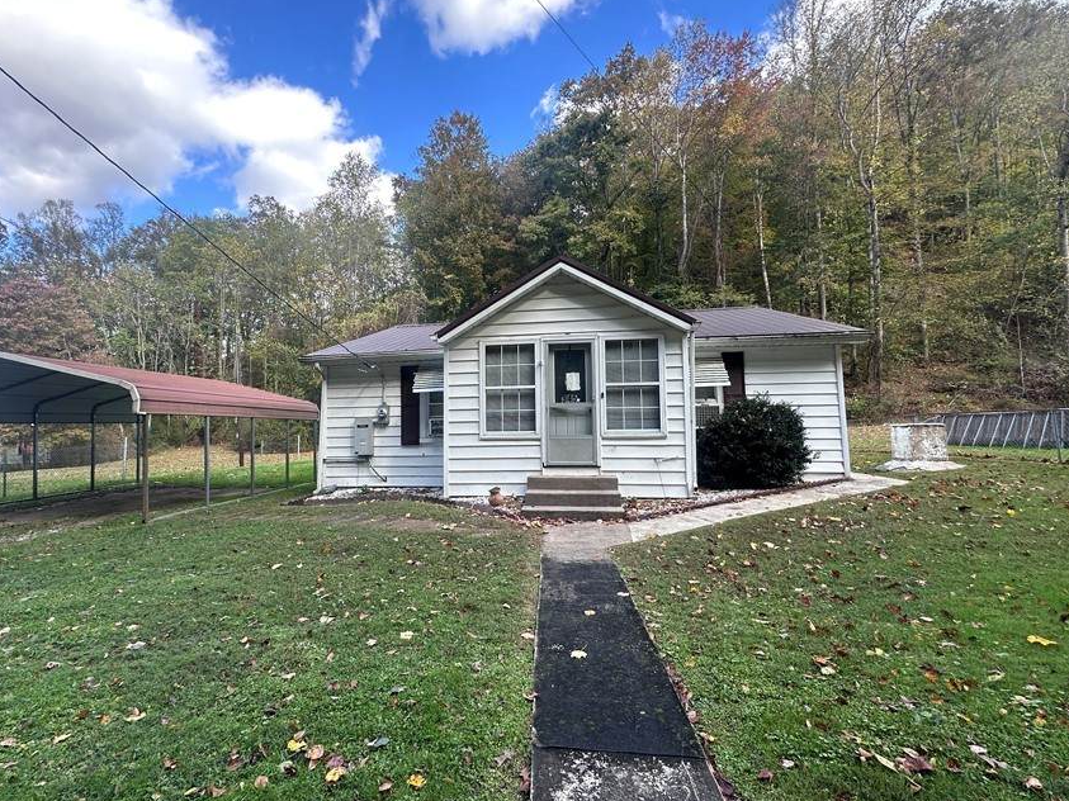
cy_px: 399
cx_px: 500
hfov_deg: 90.9
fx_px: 525
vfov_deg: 74.7
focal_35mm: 17
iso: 40
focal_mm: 2.22
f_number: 2.2
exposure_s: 1/222
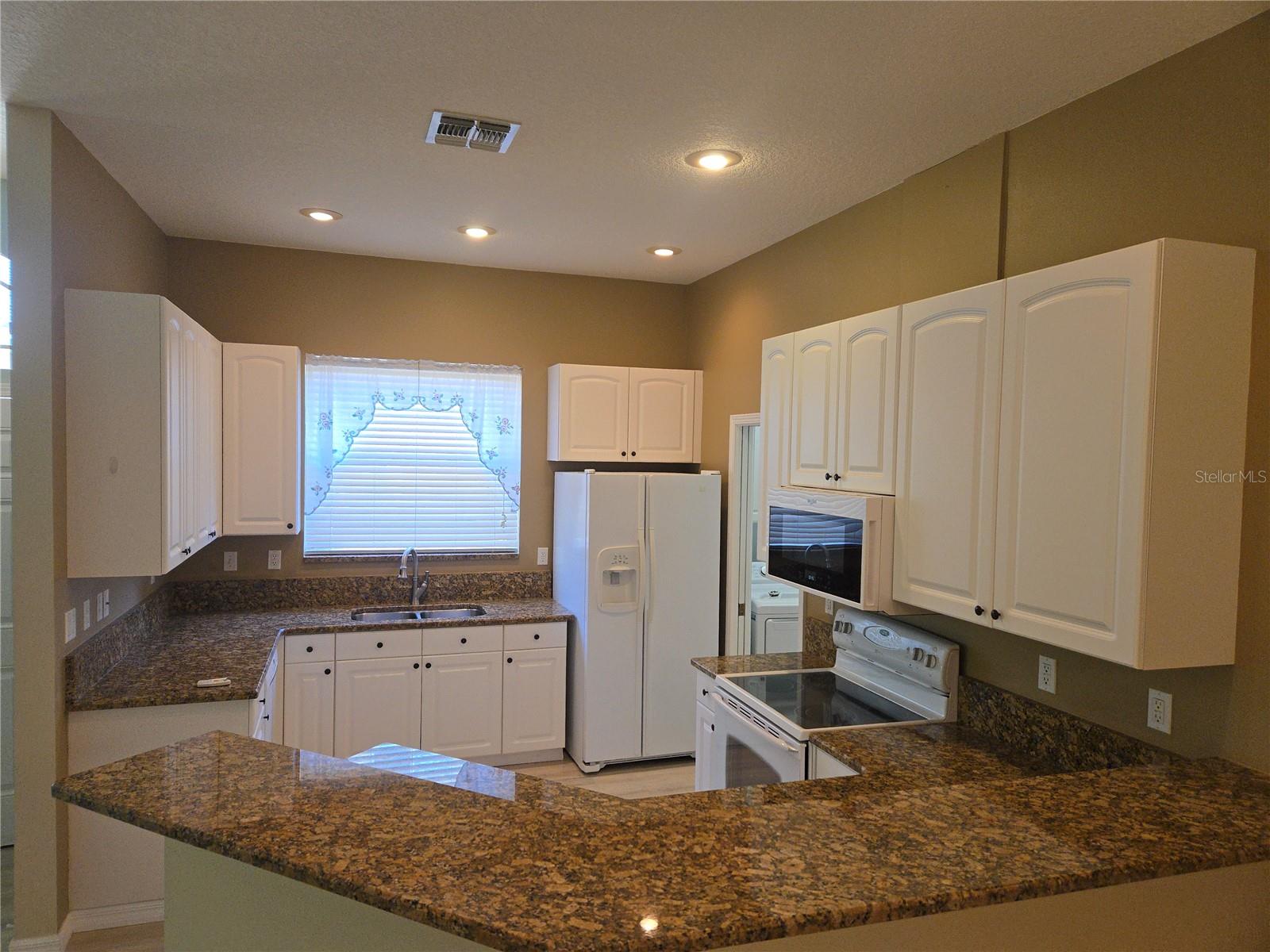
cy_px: 476
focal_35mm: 23
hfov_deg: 73.9
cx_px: 635
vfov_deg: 58.9
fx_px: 844
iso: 125
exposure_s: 1/120
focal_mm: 5.4
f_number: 1.8
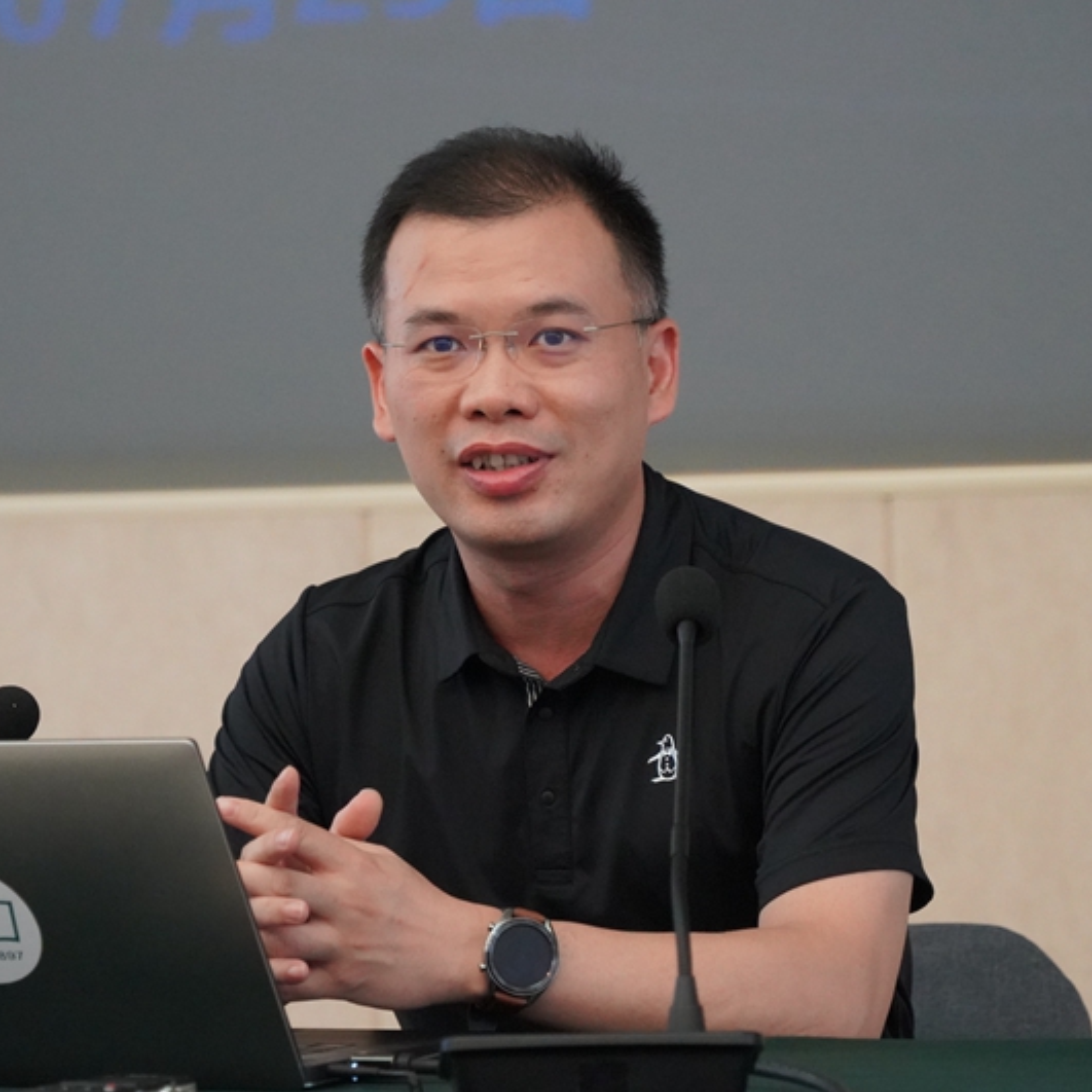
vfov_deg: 10.3
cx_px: 432
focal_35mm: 169
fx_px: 6032
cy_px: 546
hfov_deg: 10.3
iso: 12800
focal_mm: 132
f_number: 6.3
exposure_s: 1/125
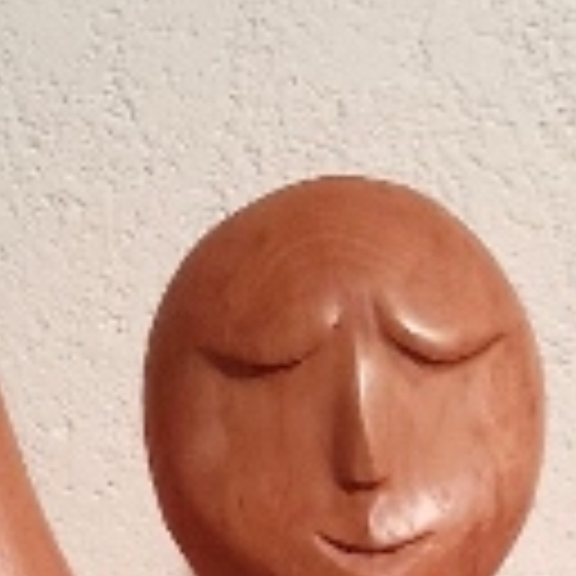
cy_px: 828
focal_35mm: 91
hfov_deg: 19.1
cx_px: 353
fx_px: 1713
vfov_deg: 17.4
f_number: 1.8
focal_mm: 3.98
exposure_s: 1/20
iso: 800
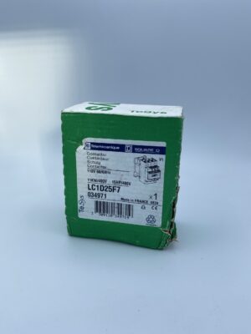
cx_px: 126
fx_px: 251
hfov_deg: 53.1
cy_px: 167
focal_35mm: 26
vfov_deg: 67.3
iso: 32
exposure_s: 1/1653
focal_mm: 4.25
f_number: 1.8
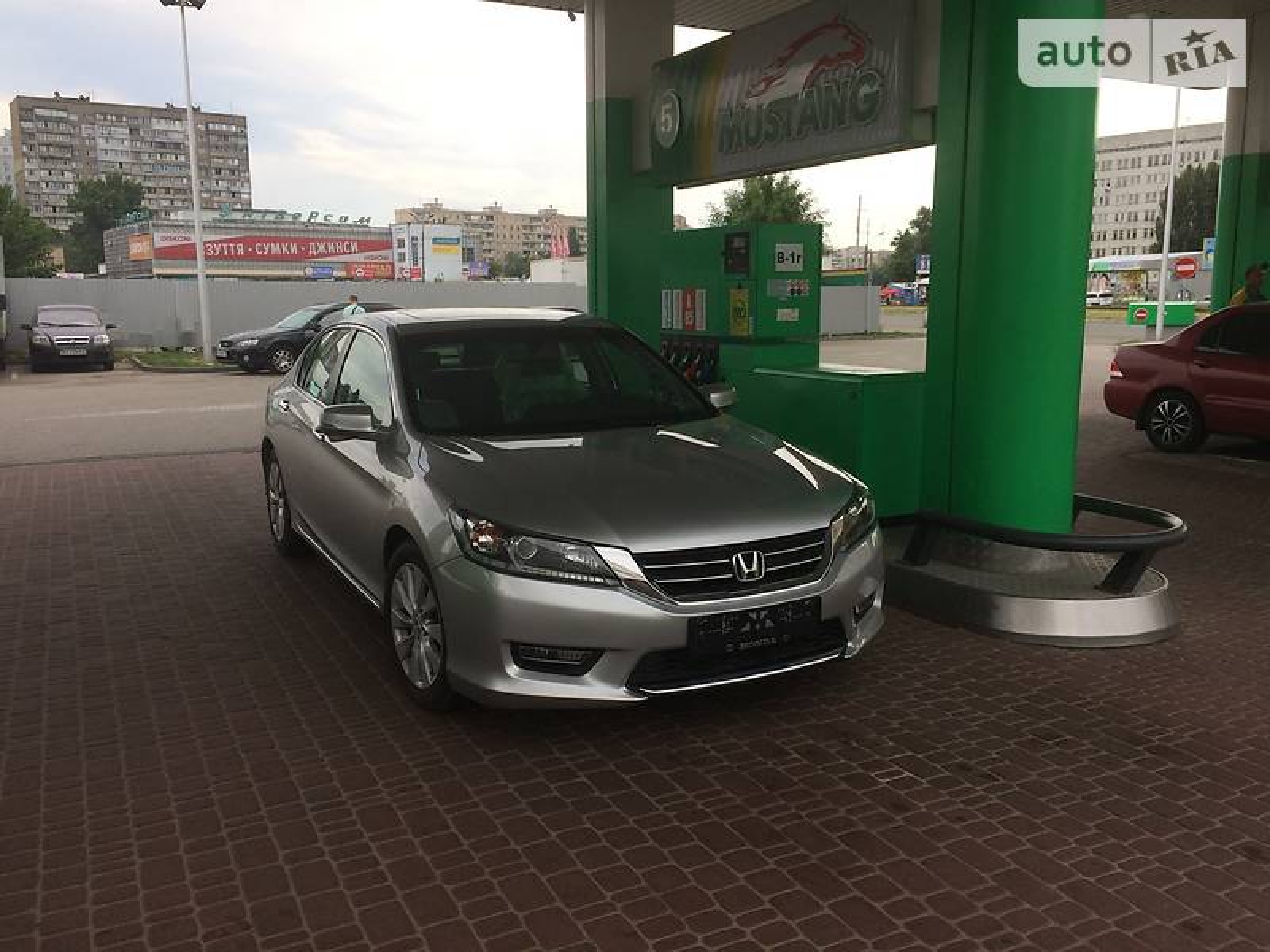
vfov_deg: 48.2
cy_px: 476
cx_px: 635
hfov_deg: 61.7
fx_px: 1064
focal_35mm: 29
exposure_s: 1/707
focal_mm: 4.2
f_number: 2.2
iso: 32
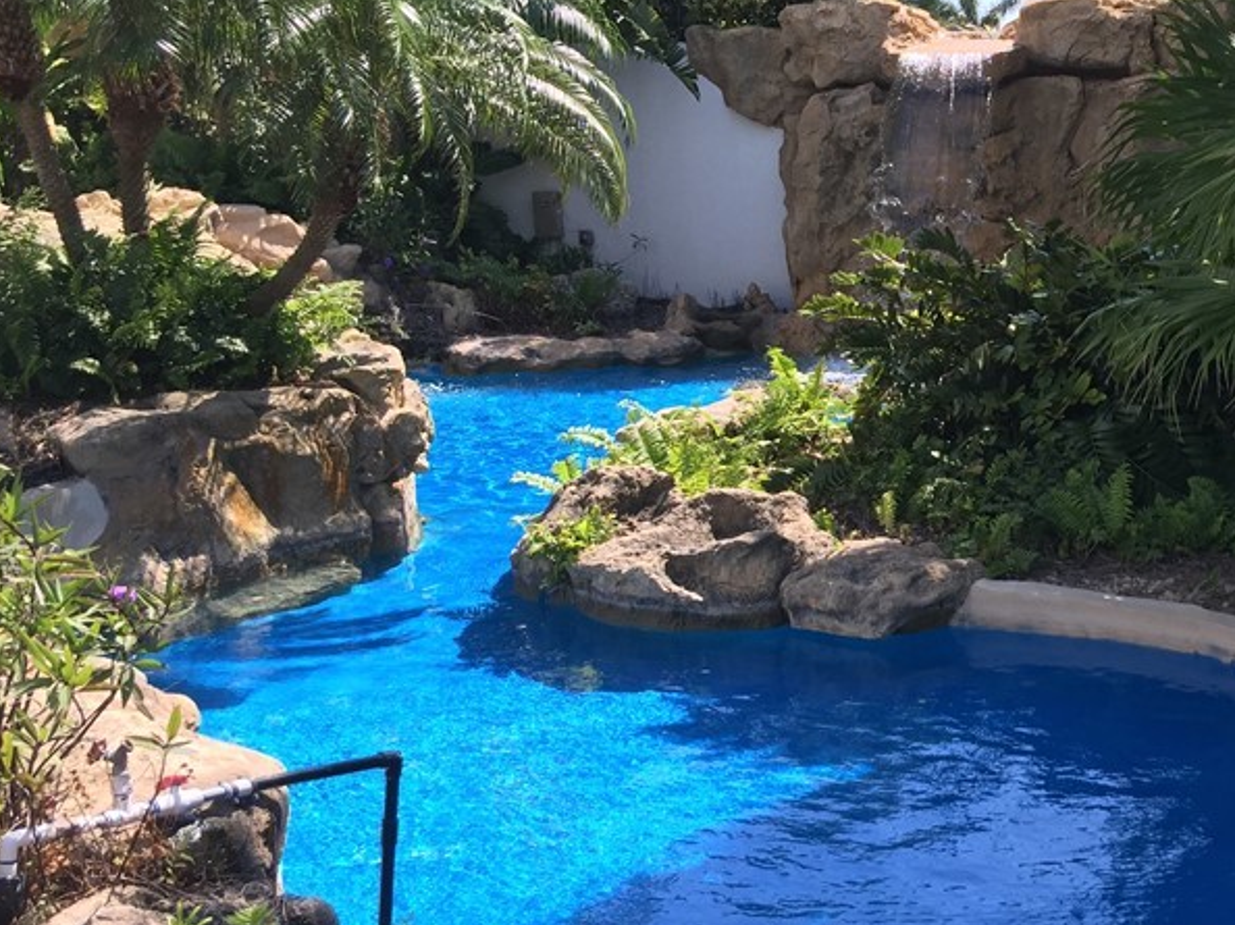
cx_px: 1052
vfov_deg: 29.1
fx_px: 1783
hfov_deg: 36.4
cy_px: 426
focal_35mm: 50
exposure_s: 1/732
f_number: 2.2
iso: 32
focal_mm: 4.15
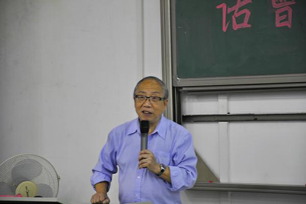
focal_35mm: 158
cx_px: 153
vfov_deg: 8.7
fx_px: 1339
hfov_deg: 13.0
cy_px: 102
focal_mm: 105
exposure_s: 1/5
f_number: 5.6
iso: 200
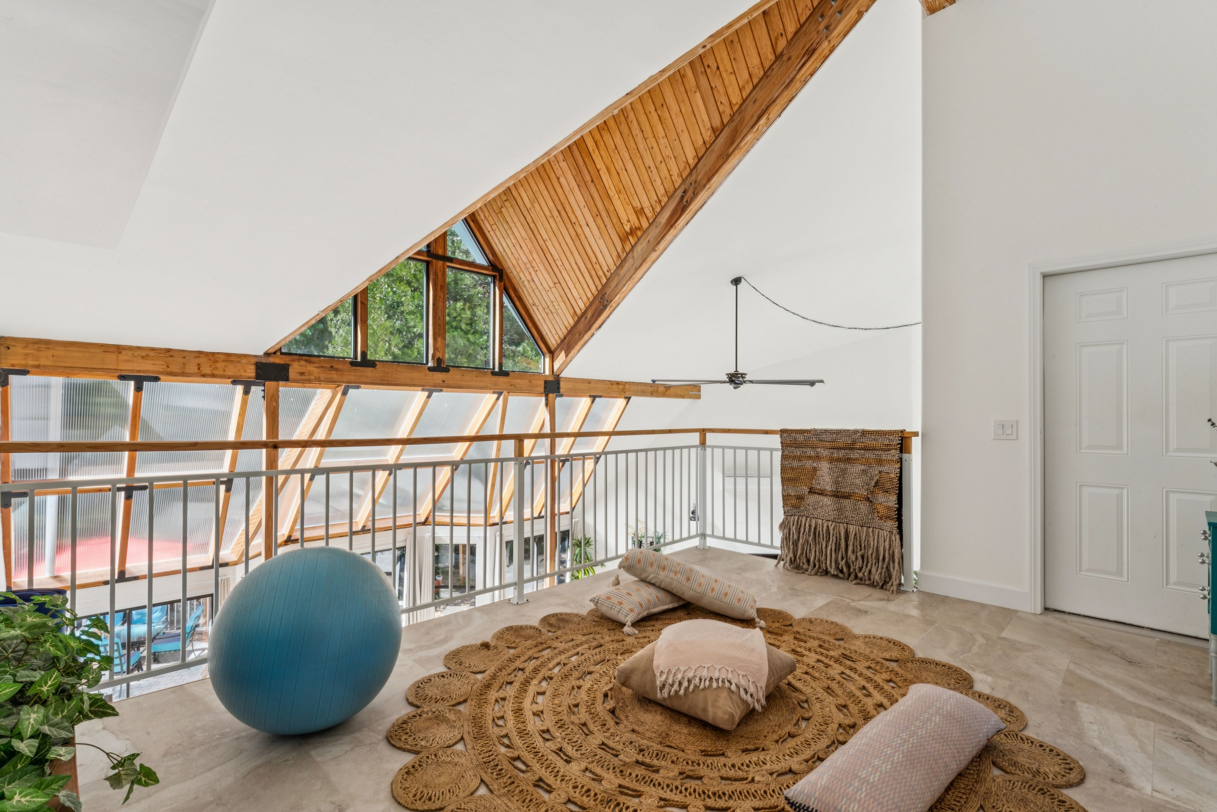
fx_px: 551
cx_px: 608
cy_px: 406
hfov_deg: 95.7
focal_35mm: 16
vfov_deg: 72.7
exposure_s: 1/5
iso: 100
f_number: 22
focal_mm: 16.3
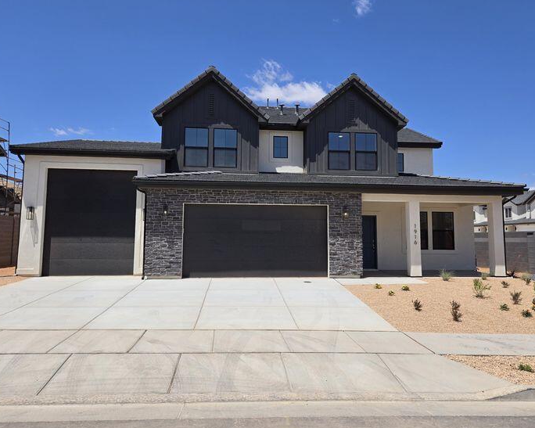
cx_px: 285
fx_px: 443
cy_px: 194
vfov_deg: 51.4
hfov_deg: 62.2
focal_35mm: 28
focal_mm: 5.4
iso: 25
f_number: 1.8
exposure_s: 1/2503
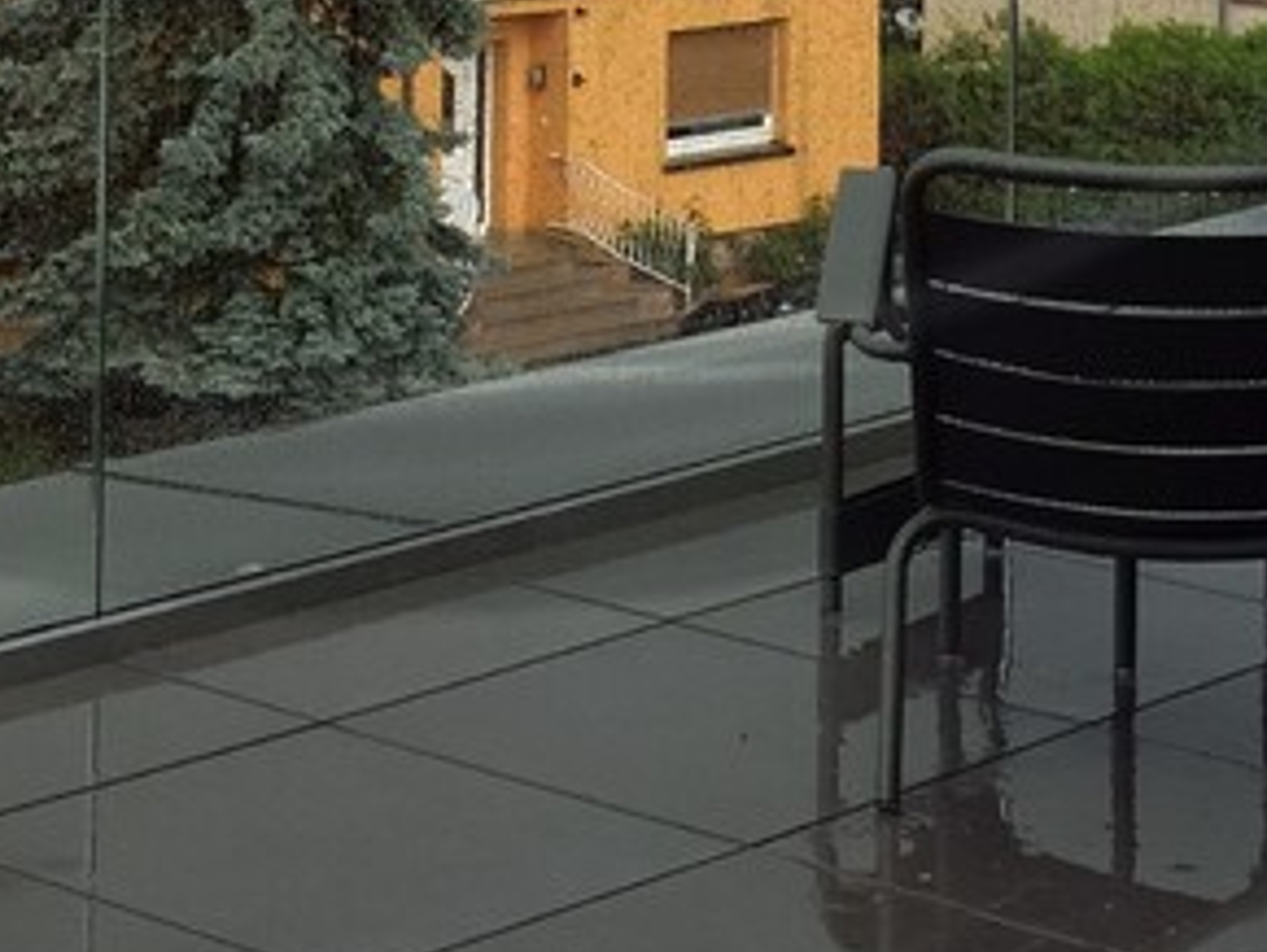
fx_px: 4652
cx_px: 371
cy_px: -1205
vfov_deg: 10.4
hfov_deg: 15.5
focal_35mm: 127
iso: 400
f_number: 9
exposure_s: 1/125
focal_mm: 24
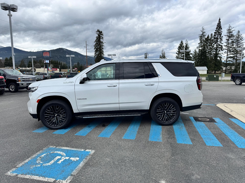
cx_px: 122
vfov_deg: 56.8
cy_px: 92
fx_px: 170
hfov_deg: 71.6
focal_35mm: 24
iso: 80
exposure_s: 1/2506
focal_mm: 6.76
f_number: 1.78
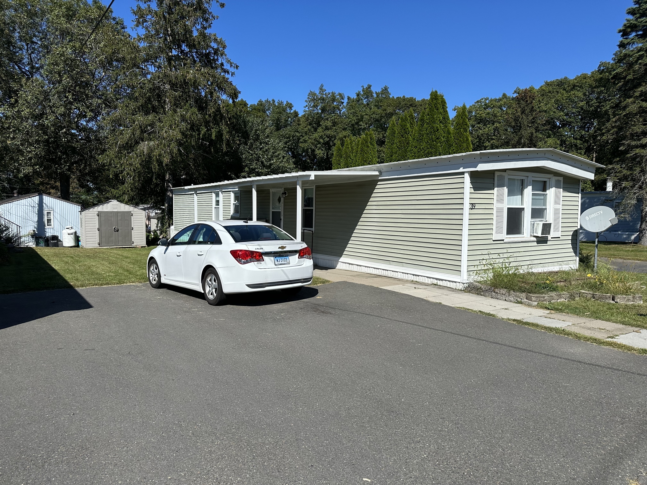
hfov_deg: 71.6
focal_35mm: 24
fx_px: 449
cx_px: 324
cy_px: 242
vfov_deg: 56.8
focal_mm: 6.86
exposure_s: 1/5848
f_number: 1.78
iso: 80
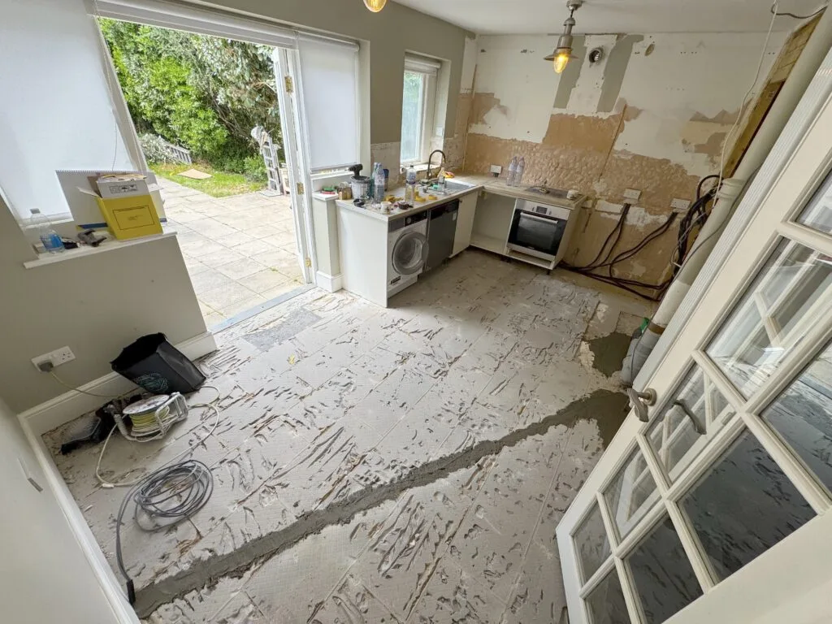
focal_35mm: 14
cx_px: 416
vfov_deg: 85.7
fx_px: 336
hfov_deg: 102.1
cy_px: 312
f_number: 2.2
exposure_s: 1/225
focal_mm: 2.22
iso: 40
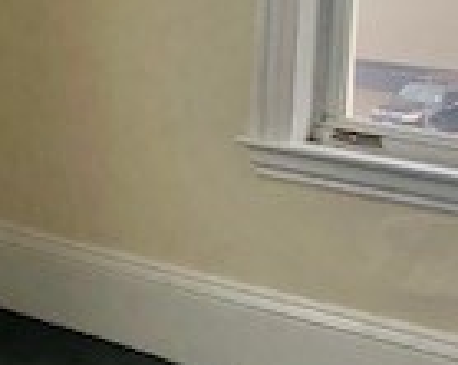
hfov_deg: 14.1
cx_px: -277
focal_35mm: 126
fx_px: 1707
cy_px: 99
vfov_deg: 12.2
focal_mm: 4
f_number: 1.8
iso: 32
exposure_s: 1/120
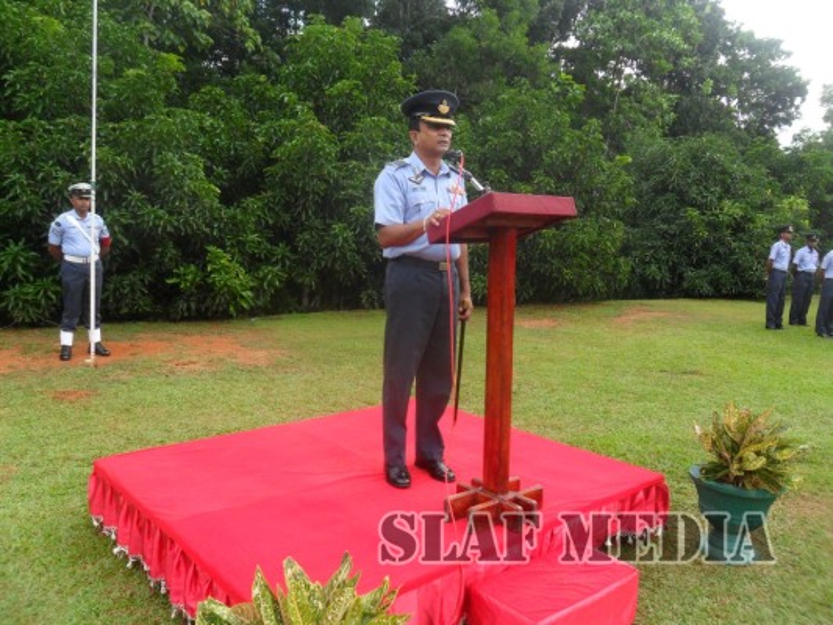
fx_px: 650
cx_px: 416
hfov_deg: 65.3
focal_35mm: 27
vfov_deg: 51.4
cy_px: 312
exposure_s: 1/250
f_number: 3.5
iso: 100
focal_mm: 4.9
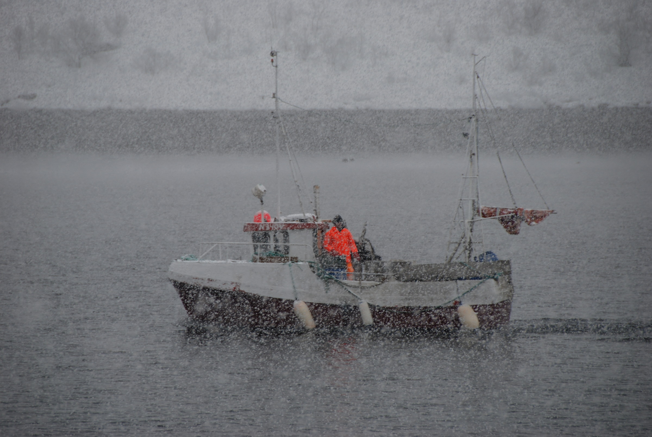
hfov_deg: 6.9
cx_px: 326
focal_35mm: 300
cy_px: 218
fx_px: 5439
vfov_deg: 4.6
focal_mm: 200
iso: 100
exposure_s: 1/125
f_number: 5.6
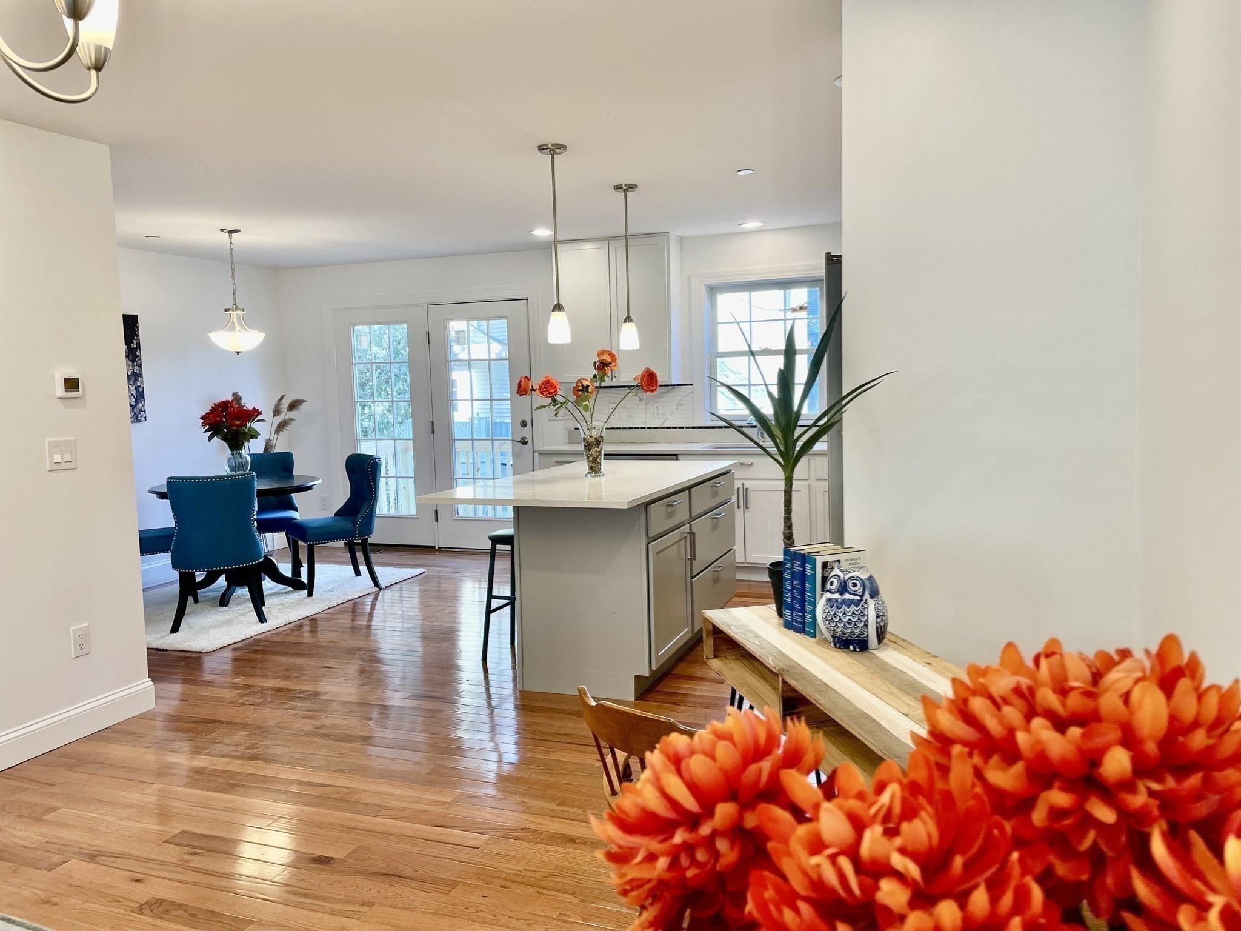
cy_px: 466
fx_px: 932
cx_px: 620
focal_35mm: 26
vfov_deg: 53.1
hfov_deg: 67.3
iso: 64
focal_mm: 4.2
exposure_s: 1/120
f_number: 1.6
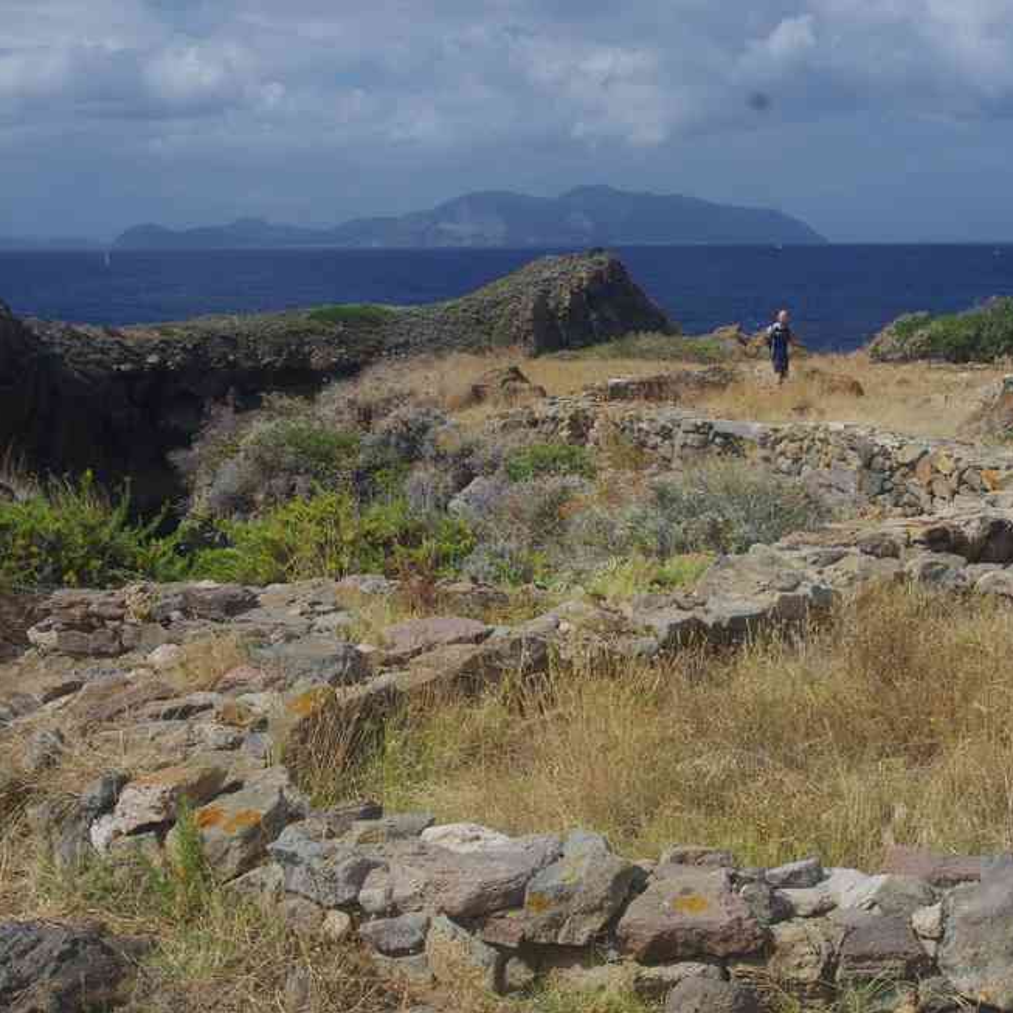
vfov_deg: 32.5
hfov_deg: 32.2
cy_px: 515
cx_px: 688
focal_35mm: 52
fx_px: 1737
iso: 200
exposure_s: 1/125
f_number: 11
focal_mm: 26.9
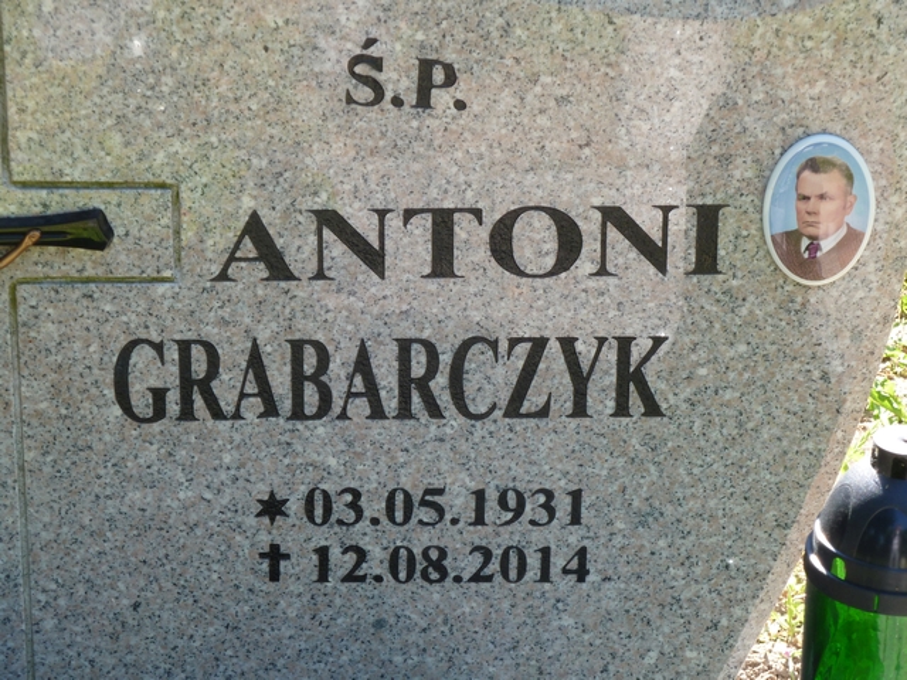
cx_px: 454
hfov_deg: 16.6
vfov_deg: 12.5
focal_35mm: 119
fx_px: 3118
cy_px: 340
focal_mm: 19.5
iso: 80
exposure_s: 1/60
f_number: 4.4
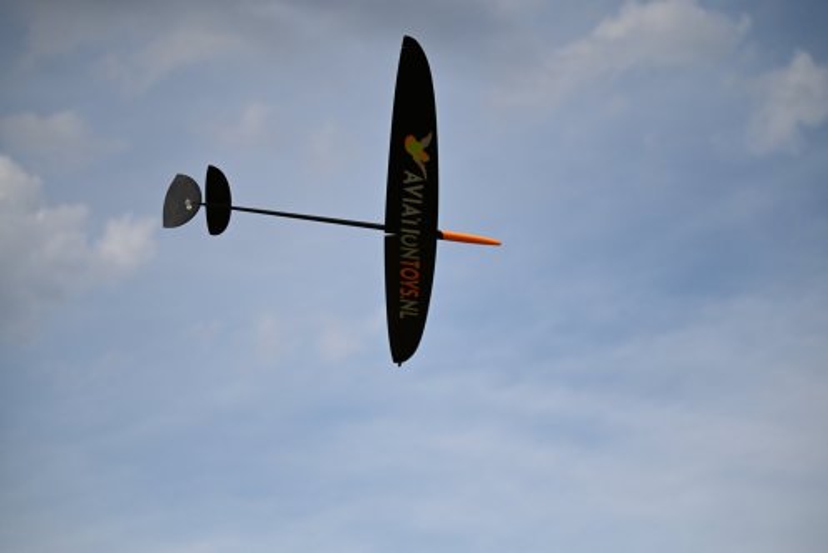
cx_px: 414
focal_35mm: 100
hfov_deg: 20.4
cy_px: 276
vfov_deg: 13.7
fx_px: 2301
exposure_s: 1/8000
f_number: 5
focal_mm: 100
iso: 640
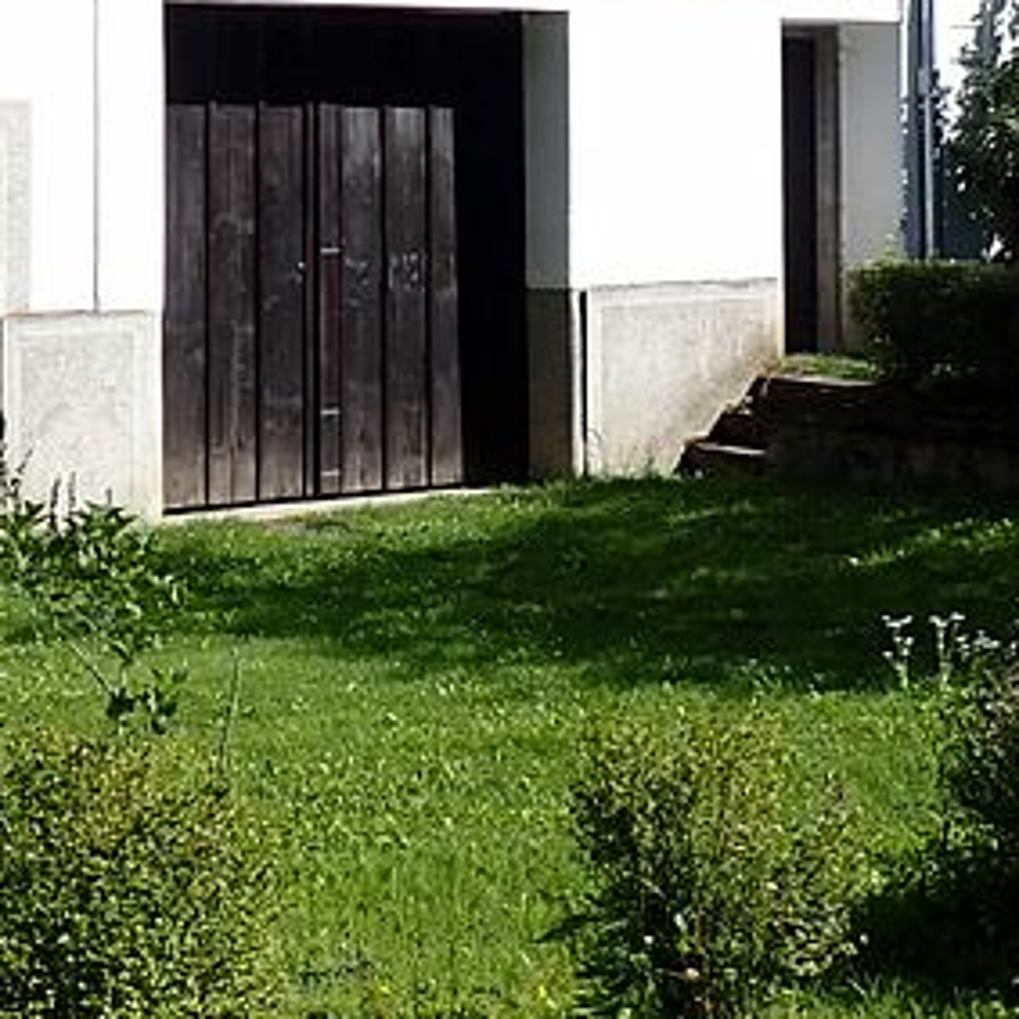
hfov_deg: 22.0
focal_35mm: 78
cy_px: 58
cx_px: 274
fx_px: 2598
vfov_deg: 21.6
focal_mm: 4.5
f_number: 8
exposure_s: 1/160
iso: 100
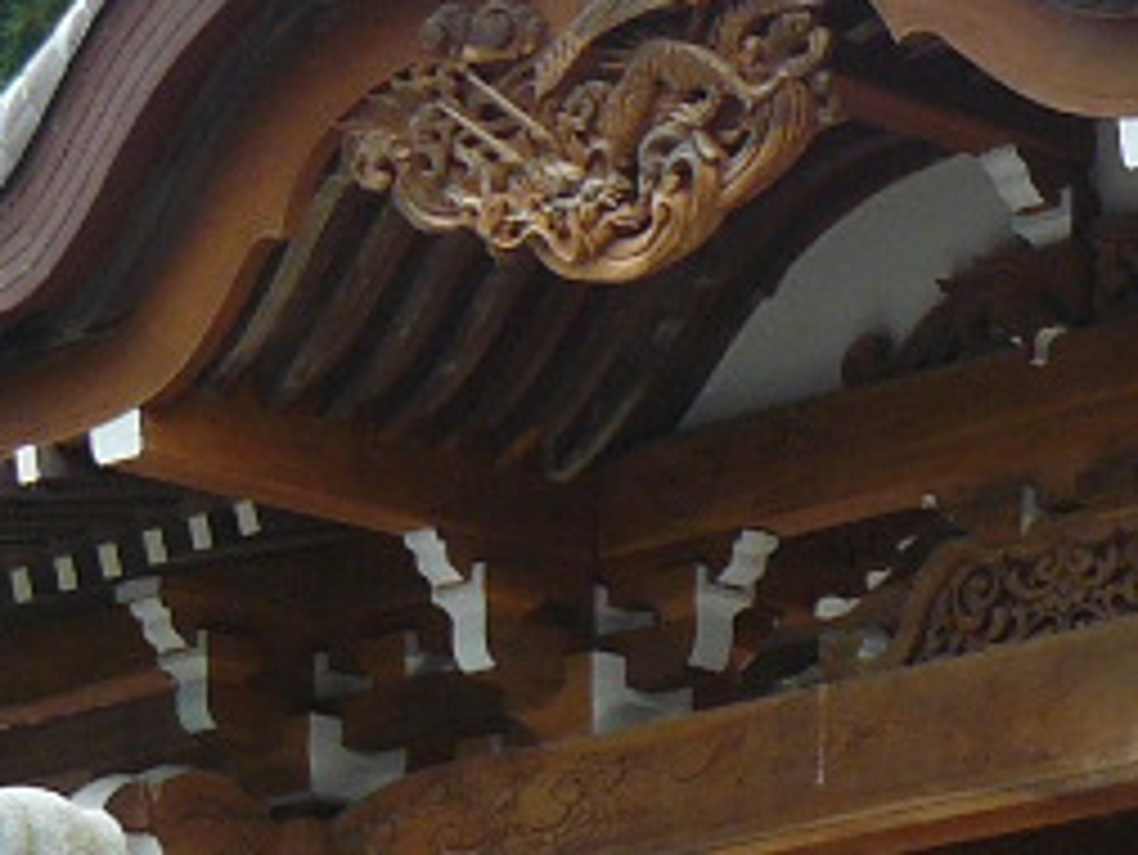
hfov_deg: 10.8
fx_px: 5986
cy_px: 495
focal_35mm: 182
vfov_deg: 8.2
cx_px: 1138
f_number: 3.2
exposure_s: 1/125
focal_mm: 6
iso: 100
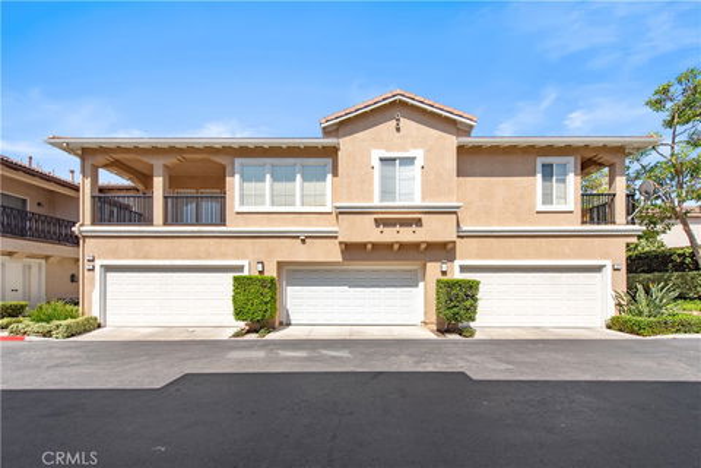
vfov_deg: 81.2
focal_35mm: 14
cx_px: 350
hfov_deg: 104.3
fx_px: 273
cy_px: 234
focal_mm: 14
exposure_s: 1/500
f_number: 11
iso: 200
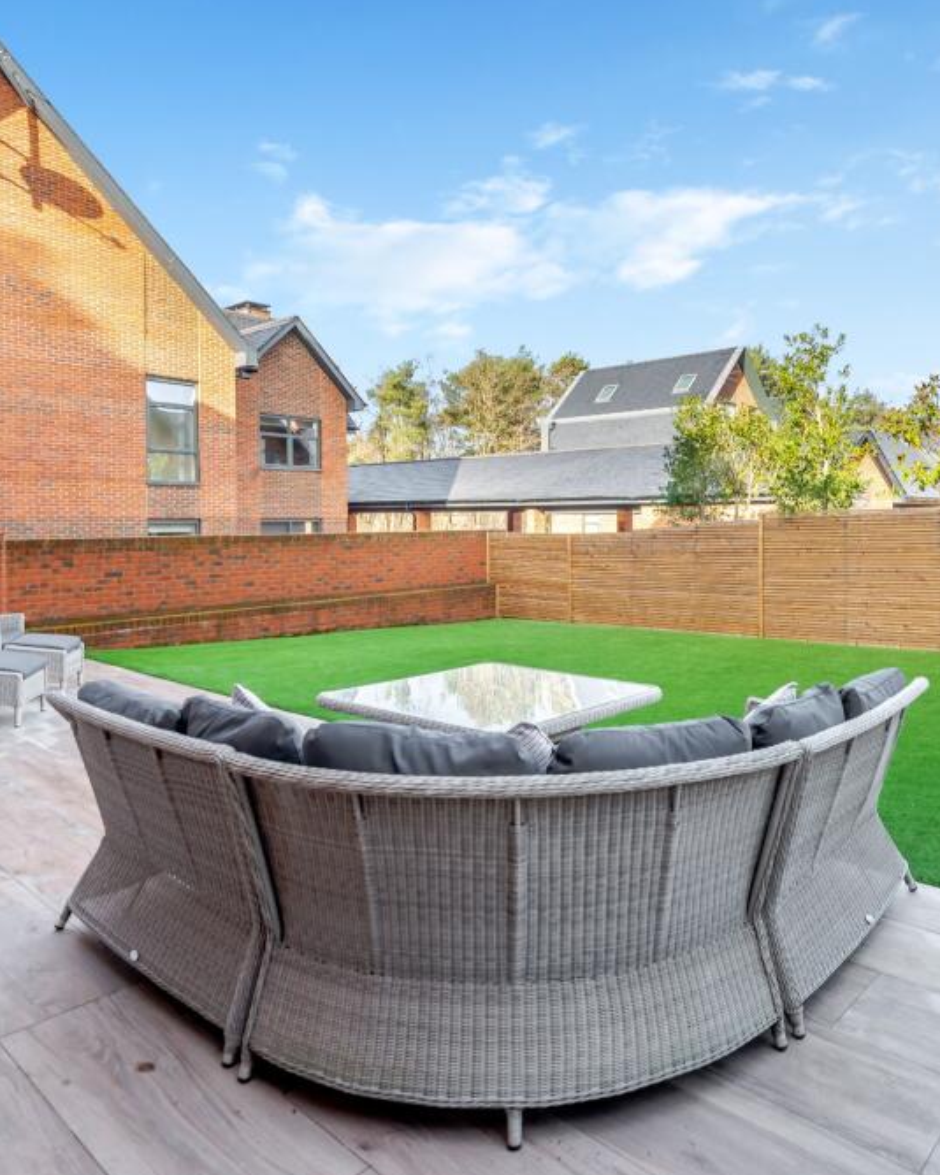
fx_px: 800
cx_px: 560
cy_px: 594
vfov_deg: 72.6
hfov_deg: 60.4
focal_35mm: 23
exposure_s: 1/40
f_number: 7.1
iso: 100
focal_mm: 16
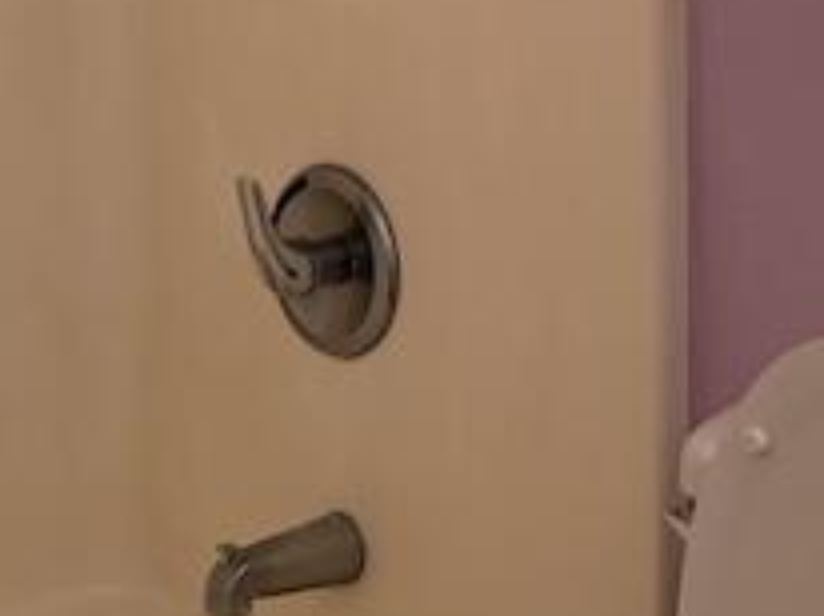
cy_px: -136
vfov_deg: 11.5
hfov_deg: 15.4
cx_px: 840
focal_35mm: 126
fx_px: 2996
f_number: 1.78
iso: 160
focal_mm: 6.76
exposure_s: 1/60
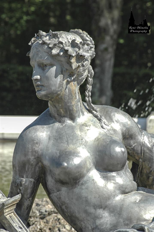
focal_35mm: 330
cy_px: 116
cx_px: 77
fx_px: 2121
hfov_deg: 4.2
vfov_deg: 6.3
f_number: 11
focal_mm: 220
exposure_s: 1/200
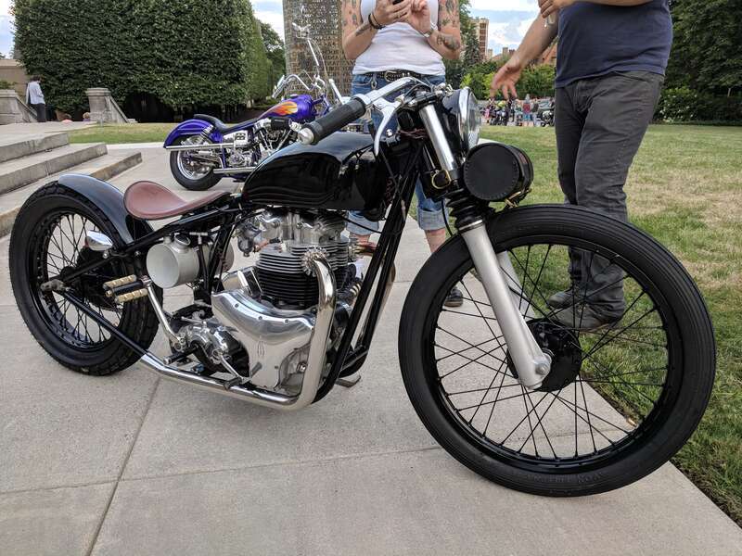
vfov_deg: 53.1
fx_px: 557
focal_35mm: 26
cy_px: 278
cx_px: 371
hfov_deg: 67.3
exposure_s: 1/120
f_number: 2
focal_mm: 4.67
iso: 54
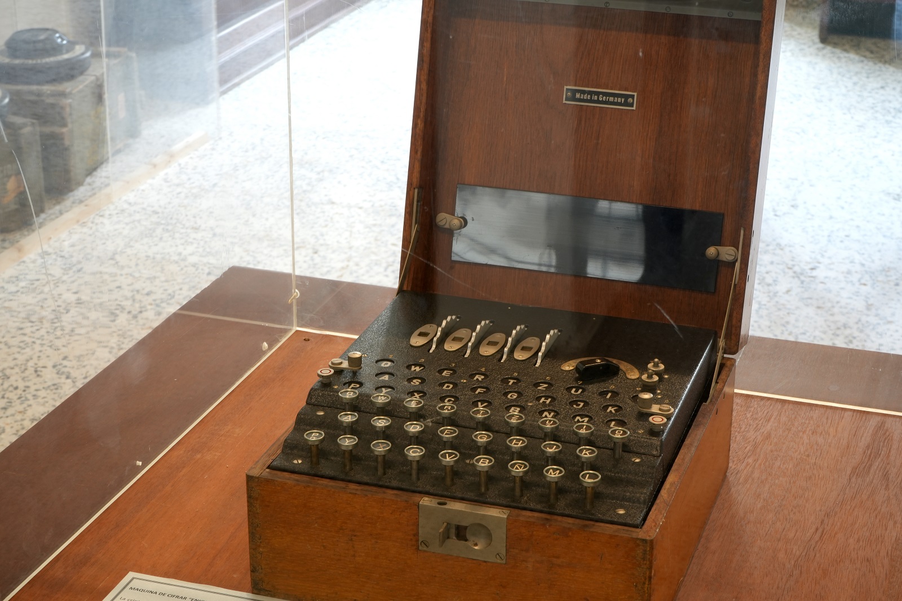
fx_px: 1753
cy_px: 300
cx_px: 451
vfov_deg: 19.4
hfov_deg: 28.8
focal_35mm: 70
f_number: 20
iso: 200
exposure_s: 2.5
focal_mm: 70
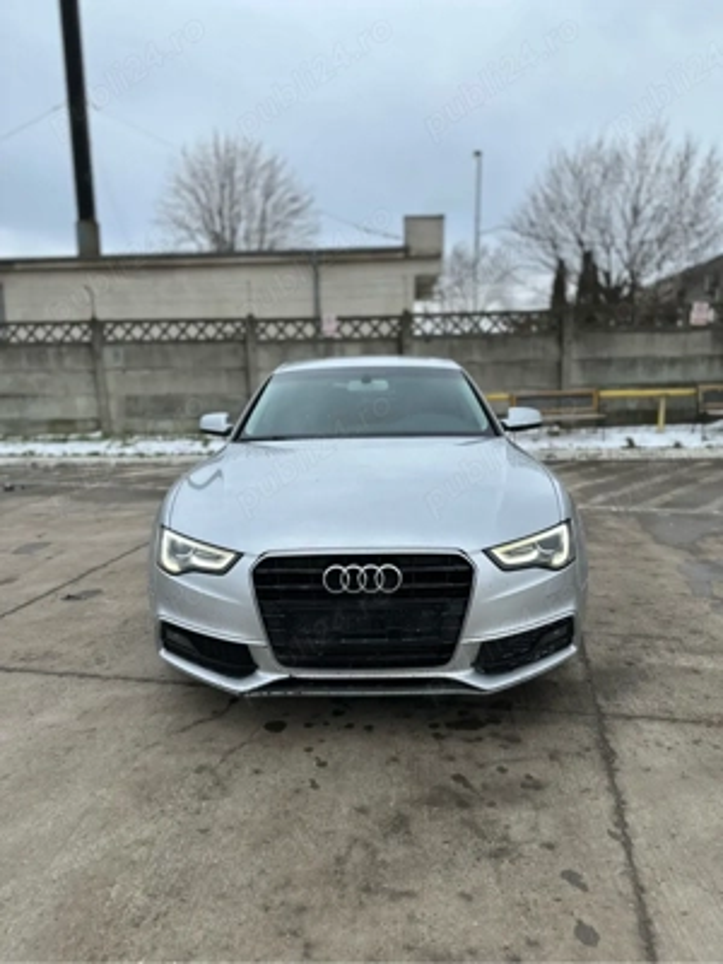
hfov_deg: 56.8
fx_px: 668
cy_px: 482
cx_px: 362
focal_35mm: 24
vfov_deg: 71.6
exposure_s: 1/1050
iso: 80
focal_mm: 6.86
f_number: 1.78
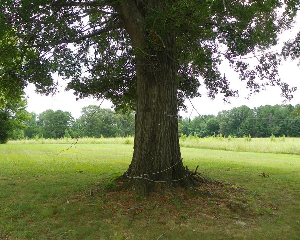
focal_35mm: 29
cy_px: 121
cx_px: 145
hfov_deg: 60.4
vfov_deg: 50.0
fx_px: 258
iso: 64
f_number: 3.2
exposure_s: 1/320
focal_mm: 4.6
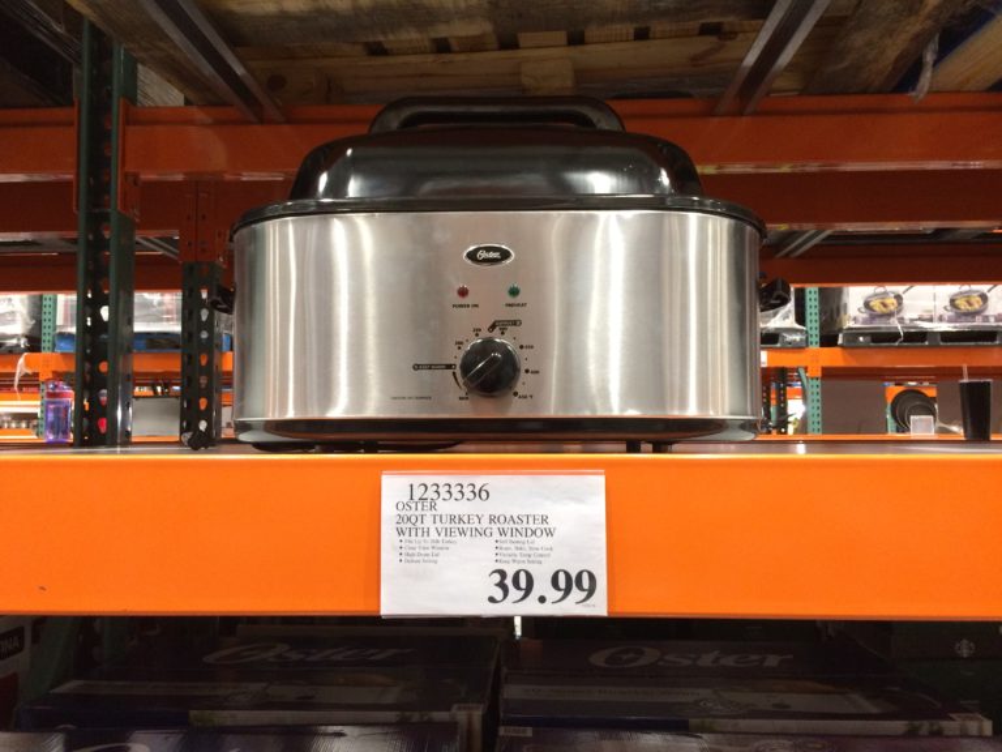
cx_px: 501
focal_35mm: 29
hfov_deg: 61.7
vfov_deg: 48.2
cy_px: 376
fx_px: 839
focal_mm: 4.15
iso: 200
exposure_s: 1/33
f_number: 2.2
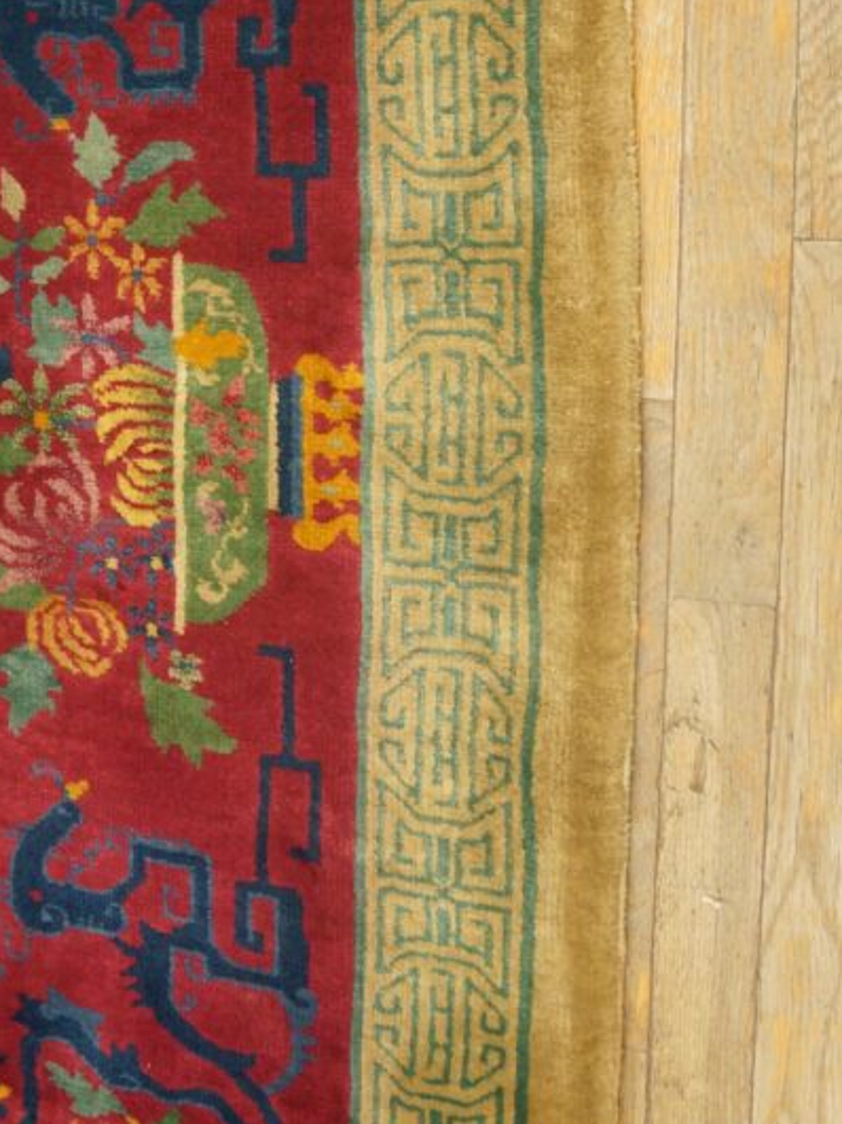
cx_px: 209
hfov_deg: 29.2
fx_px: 1590
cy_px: 270
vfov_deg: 37.9
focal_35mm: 49
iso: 3200
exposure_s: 1/125
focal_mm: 20
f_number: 3.5
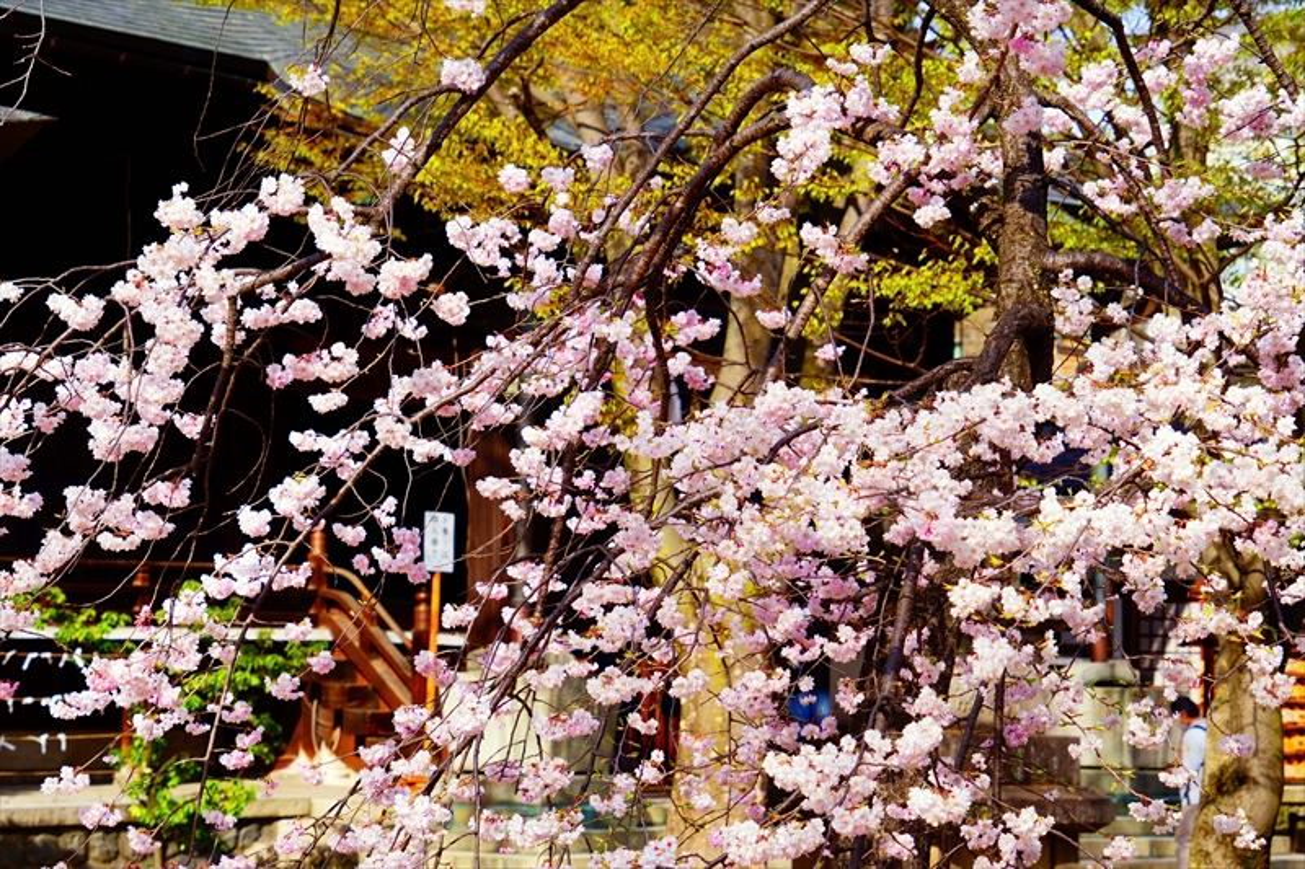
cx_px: 652
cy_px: 434
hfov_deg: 18.7
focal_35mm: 110
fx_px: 3968
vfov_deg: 12.5
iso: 100
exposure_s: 1/250
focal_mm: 73
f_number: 8
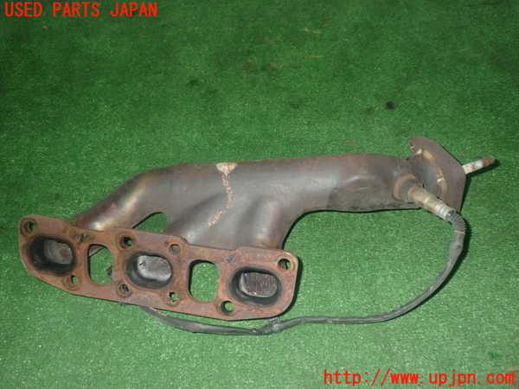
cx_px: 260
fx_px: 480
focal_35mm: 32
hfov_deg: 56.8
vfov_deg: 44.2
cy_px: 194
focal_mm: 5.79
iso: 800
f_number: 7.1
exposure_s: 1/30
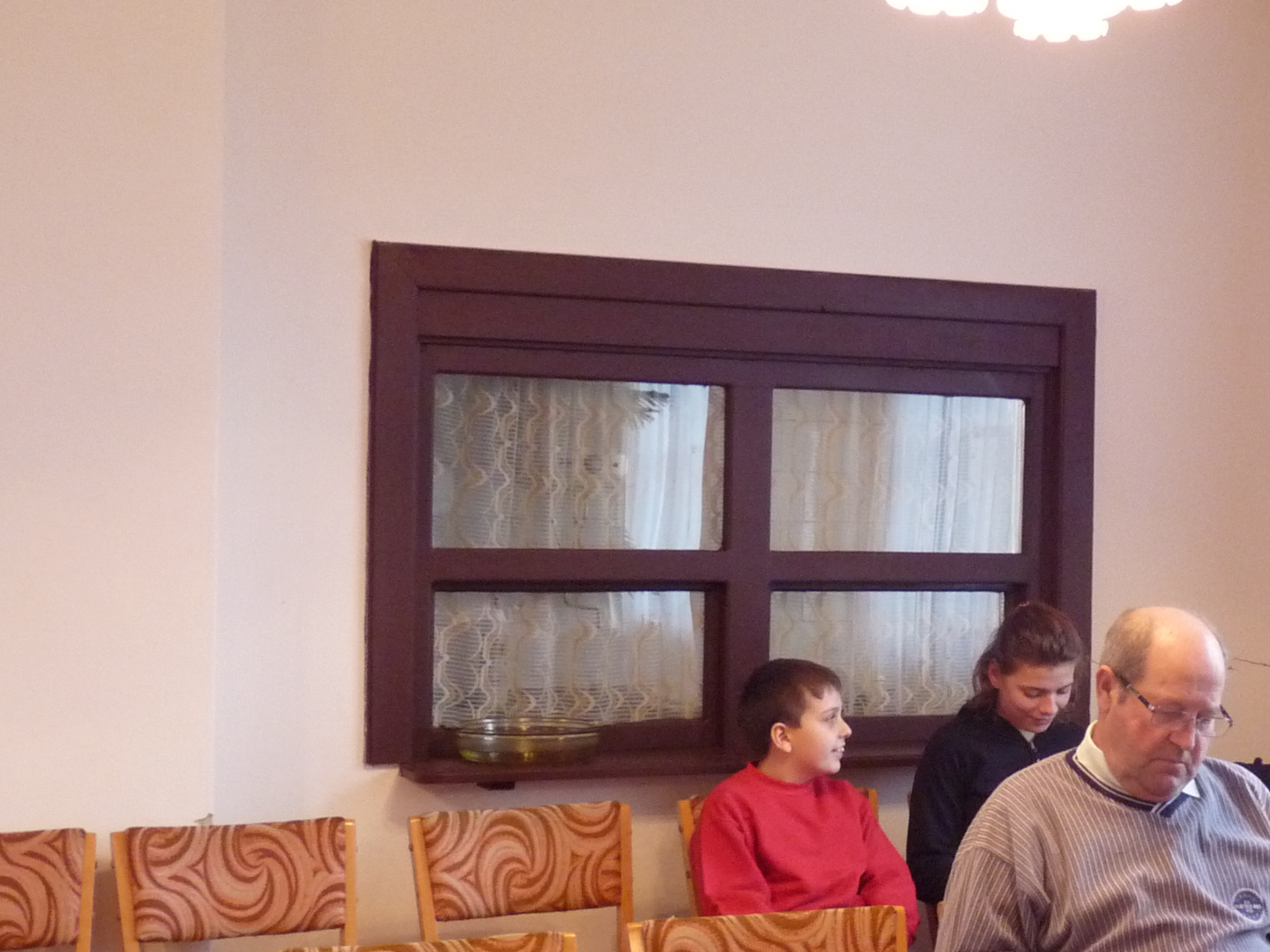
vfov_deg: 22.9
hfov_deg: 29.5
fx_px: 2348
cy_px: 535
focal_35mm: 64
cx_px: 1031
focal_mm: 6.2
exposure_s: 1/20
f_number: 3
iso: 400
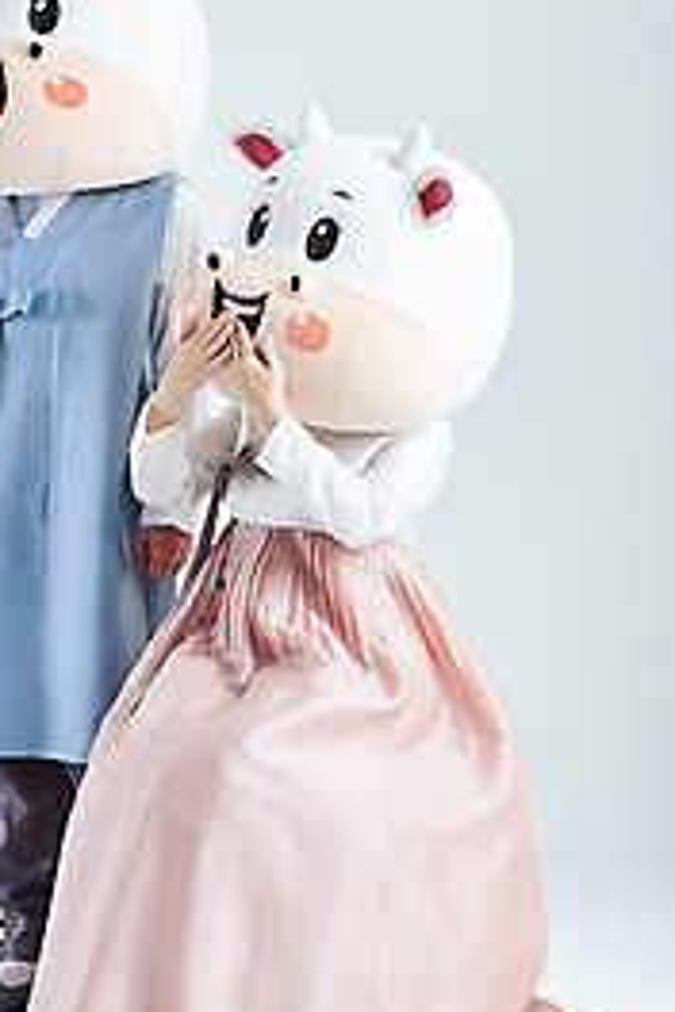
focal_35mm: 118
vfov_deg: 17.3
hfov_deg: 11.6
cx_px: 171
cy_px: 422
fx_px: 3318
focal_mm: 78
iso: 100
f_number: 11
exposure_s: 1/125
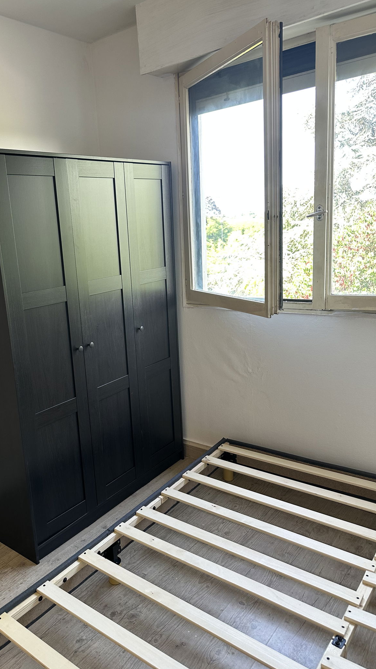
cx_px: 118
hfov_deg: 42.2
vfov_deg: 69.9
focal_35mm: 27
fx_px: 479
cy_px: 339
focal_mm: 6.86
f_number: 1.78
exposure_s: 1/100
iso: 125
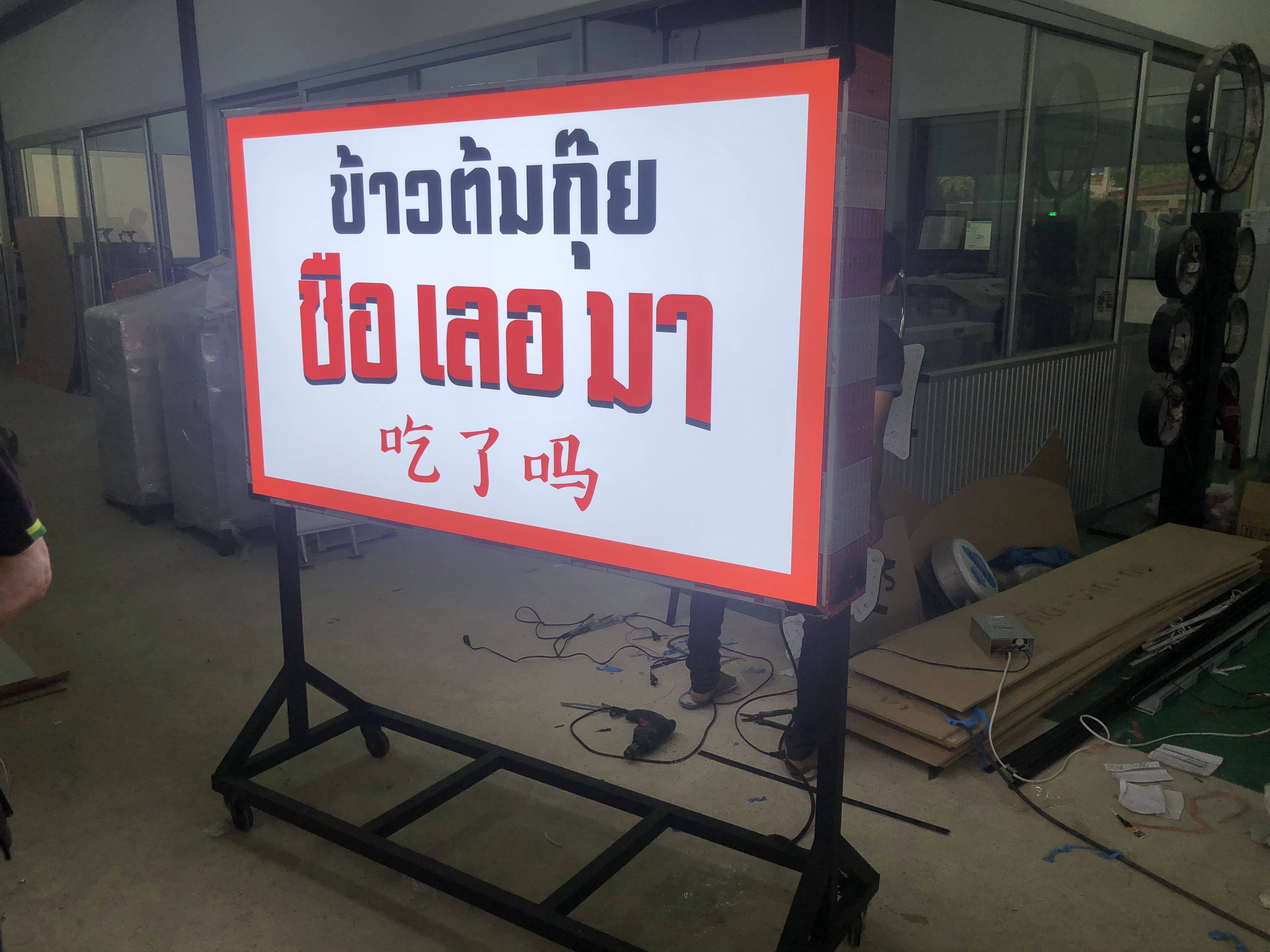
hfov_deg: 63.4
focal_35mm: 28
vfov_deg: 49.7
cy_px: 476
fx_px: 1027
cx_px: 635
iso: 20
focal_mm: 4
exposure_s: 1/180
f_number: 1.8
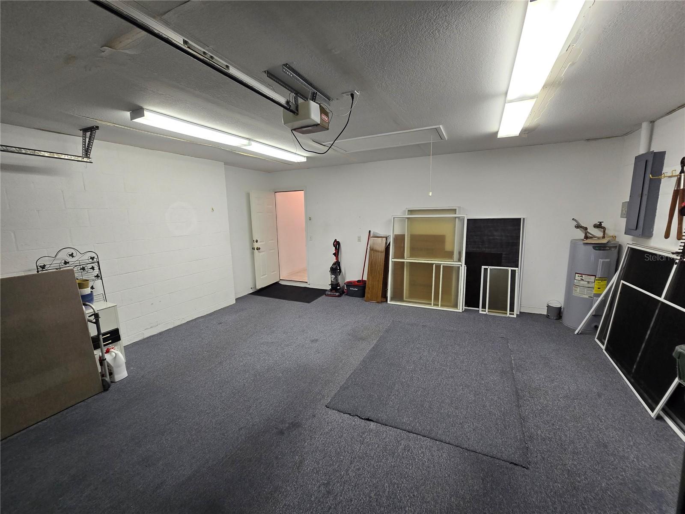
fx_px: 257
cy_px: 257
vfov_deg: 89.9
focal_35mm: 13
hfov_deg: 106.2
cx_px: 342
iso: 160
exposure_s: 1/60
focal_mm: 2.2
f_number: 2.2
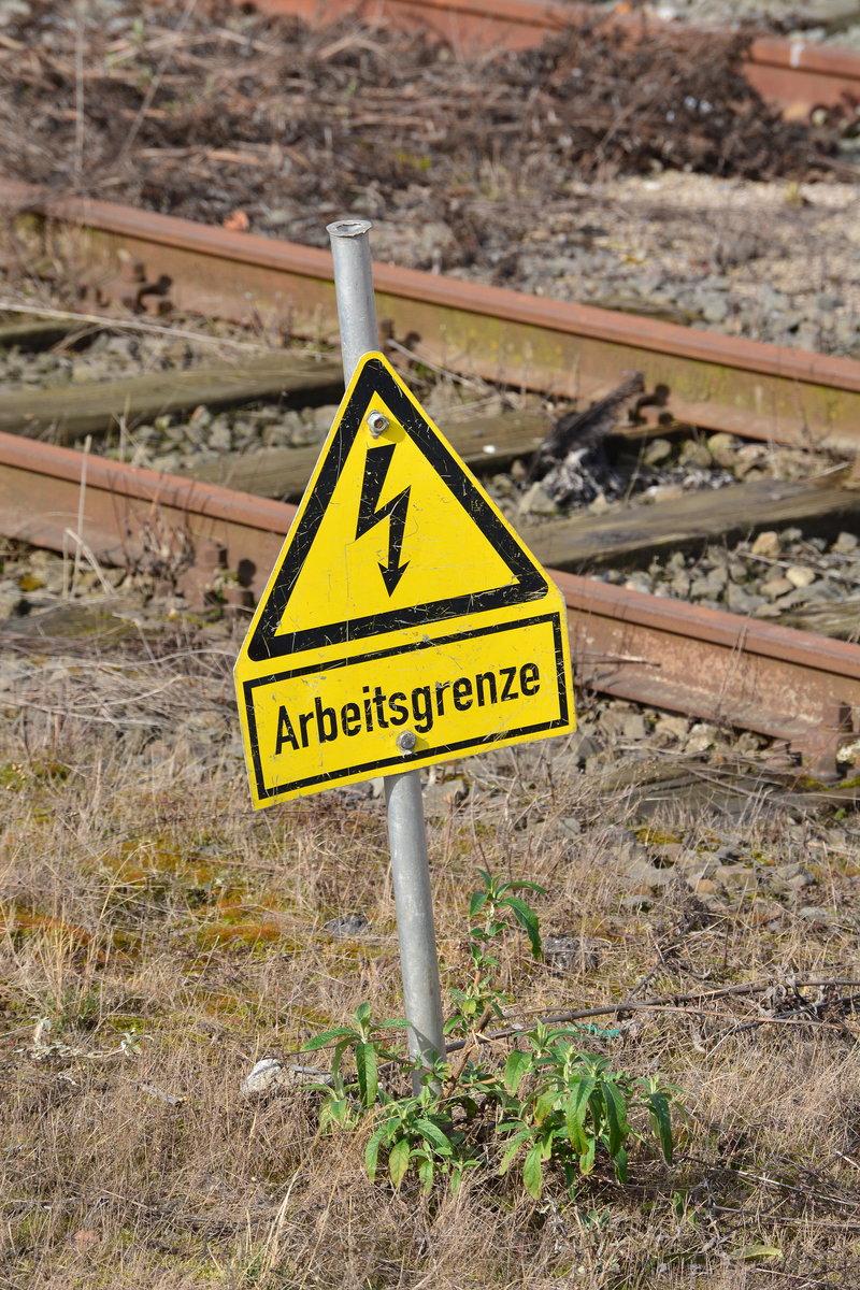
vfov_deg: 9.5
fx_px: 7793
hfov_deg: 6.3
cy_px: 645
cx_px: 430
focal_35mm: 218
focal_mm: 145
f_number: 8
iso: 320
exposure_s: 1/640
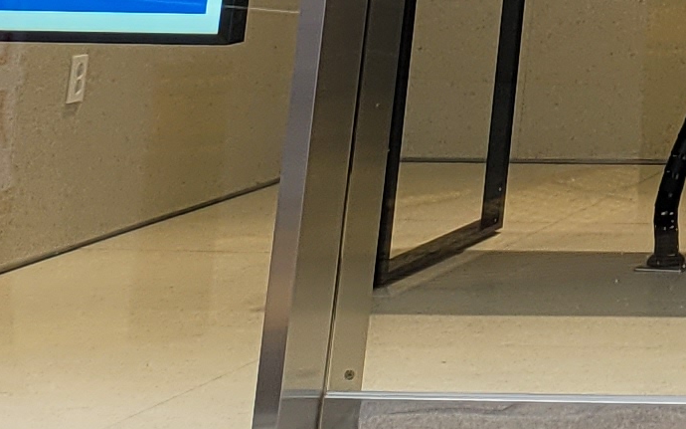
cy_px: -892
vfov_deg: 7.2
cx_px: 1458
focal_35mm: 161
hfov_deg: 11.5
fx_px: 3010
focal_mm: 5
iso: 40
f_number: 1.8
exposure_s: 1/276
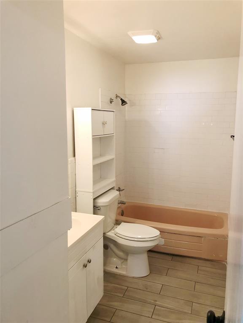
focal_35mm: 28
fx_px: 262
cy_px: 162
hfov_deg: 49.7
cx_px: 122
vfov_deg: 63.4
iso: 32
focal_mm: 3.99
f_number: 1.8
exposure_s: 1/30
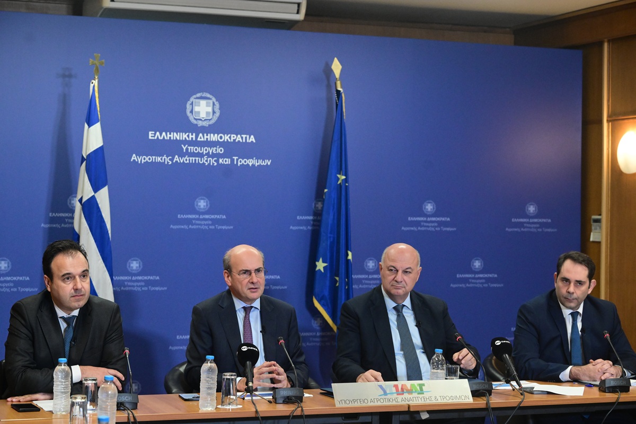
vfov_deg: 18.4
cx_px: 318
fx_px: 1307
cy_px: 212
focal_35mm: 74
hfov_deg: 27.3
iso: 6400
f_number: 4.5
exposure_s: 1/500
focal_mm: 74
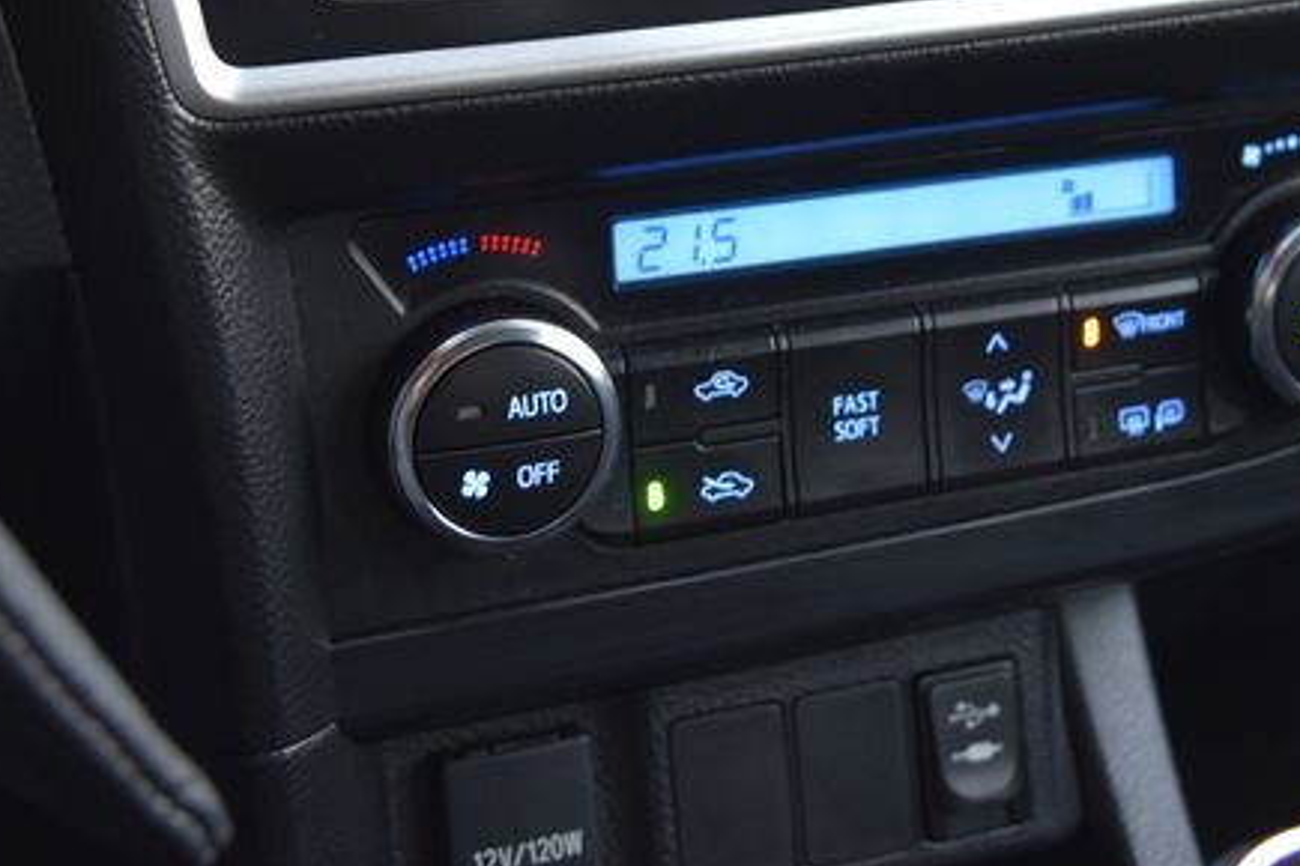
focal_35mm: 73
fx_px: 2636
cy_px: -110
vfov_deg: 17.9
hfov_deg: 27.5
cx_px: 861
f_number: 4
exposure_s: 1/6
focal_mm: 31
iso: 500
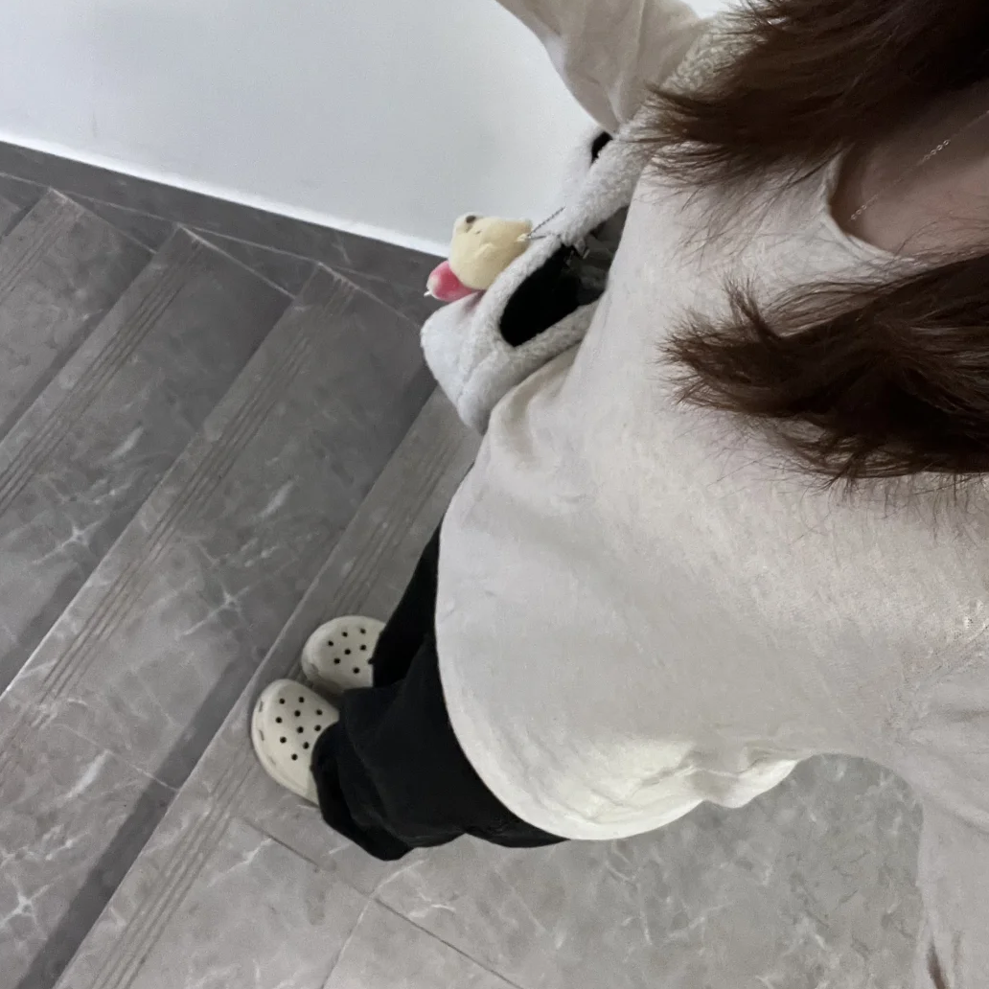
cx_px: 506
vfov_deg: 44.8
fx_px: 1196
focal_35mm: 37
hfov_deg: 44.9
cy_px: 428
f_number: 2.2
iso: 640
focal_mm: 2.71
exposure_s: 1/25
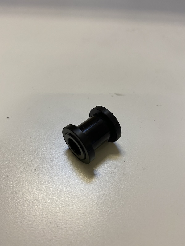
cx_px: 92
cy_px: 123
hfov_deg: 53.1
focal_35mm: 26
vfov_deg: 67.3
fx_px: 185
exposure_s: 1/60
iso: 80
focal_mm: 4.25
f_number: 1.8
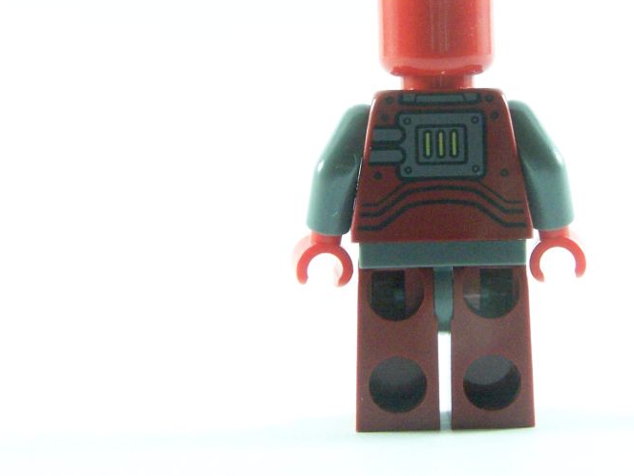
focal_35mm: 91
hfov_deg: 21.4
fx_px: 1667
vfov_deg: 16.2
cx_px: 448
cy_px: 177
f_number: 4
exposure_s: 1/60
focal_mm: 9.8
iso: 400
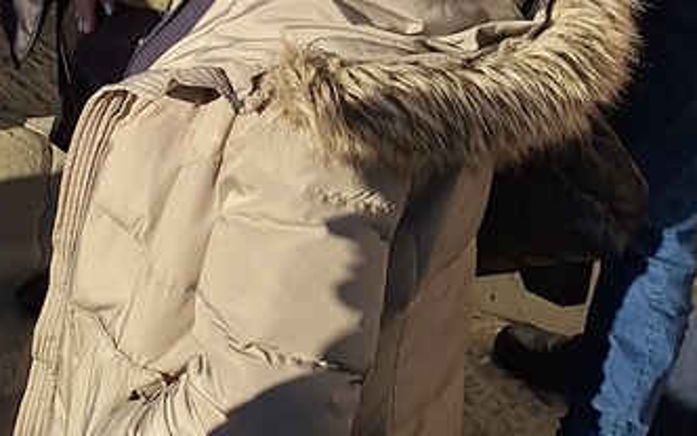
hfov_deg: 22.0
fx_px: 1673
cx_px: -103
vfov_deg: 12.6
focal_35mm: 88
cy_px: -503
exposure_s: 1/2469
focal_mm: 5.54
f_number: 1.8
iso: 40
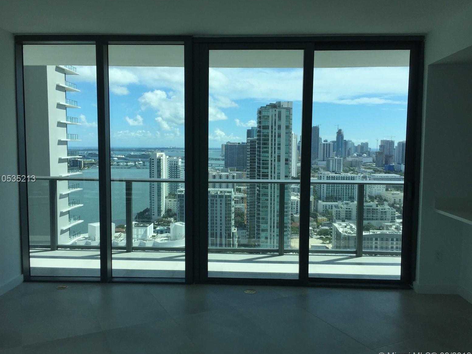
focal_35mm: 30
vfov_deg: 46.8
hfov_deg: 60.0
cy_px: 179
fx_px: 409
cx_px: 233
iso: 32
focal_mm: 4.15
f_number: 2.2
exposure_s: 1/2475
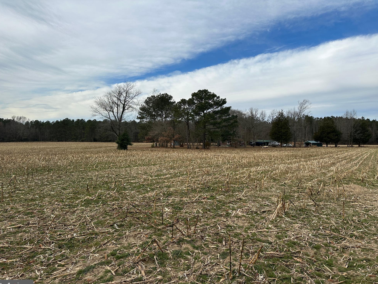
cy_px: 148
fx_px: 273
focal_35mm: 25
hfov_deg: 69.4
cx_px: 182
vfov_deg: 54.9
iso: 80
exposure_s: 1/4348
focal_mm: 6.86
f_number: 1.78
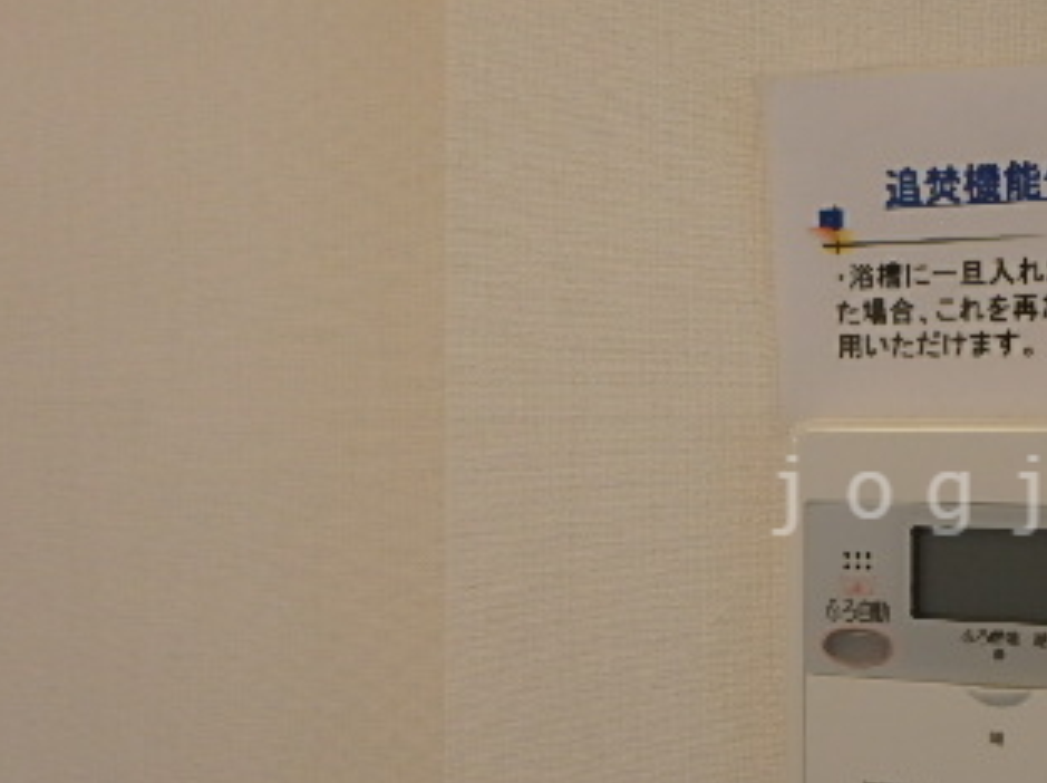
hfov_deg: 39.7
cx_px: 1000
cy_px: 495
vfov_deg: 33.3
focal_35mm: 43
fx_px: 1299
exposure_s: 1/50
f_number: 3.5
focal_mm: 3.7
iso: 200
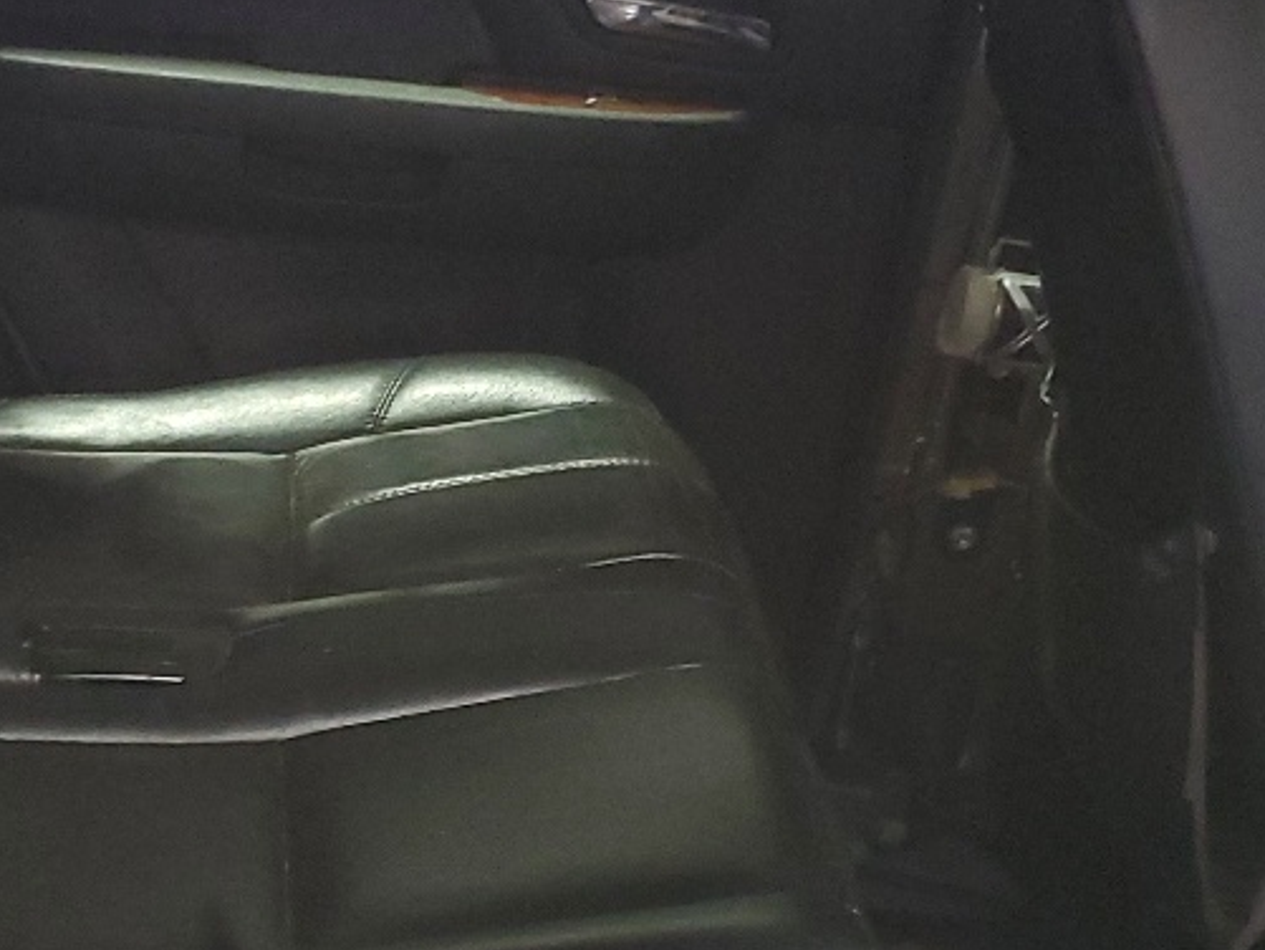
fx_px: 3034
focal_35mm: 83
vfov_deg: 17.7
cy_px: 616
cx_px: 500
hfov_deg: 23.5
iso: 300
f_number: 1.5
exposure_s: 1/30
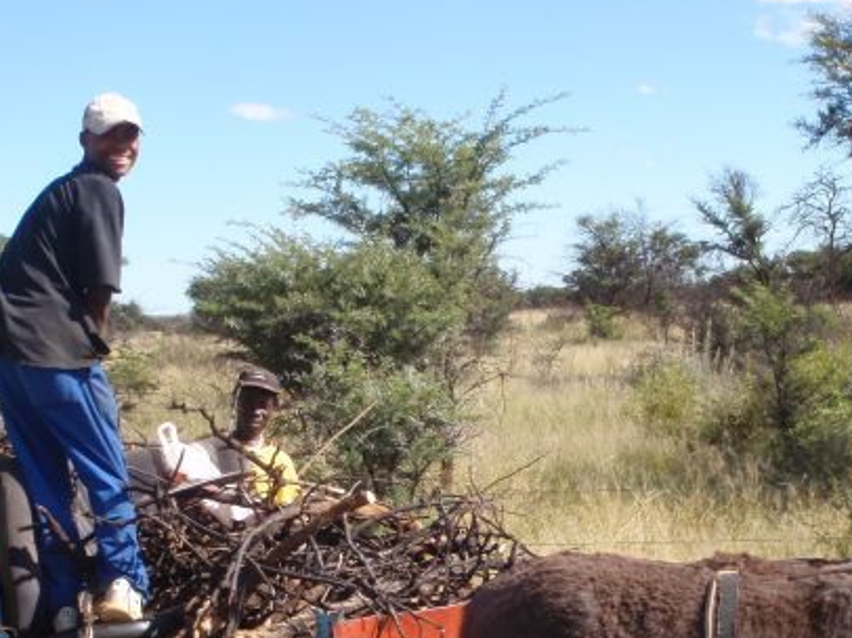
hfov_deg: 27.4
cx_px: 512
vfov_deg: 20.5
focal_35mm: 71
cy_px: 497
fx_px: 1746
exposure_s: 1/160
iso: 64
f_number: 6.3
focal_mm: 6.53
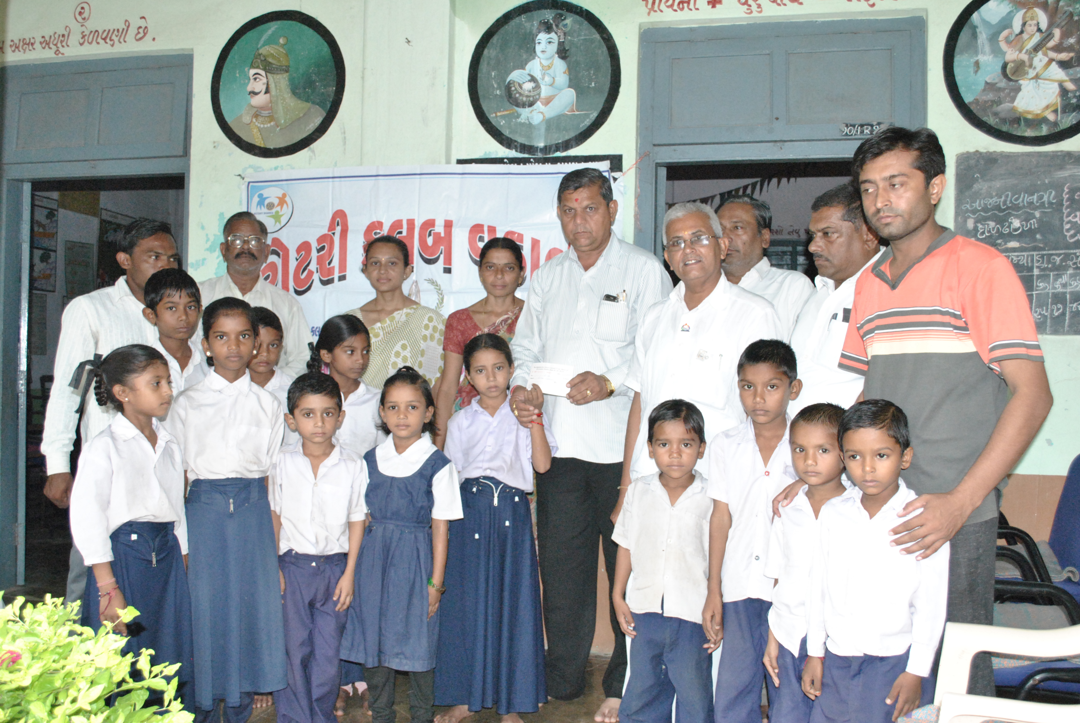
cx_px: 540
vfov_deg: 37.0
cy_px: 362
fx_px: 1081
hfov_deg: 53.1
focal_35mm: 36
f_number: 6.3
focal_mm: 24
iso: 1600
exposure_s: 1/125
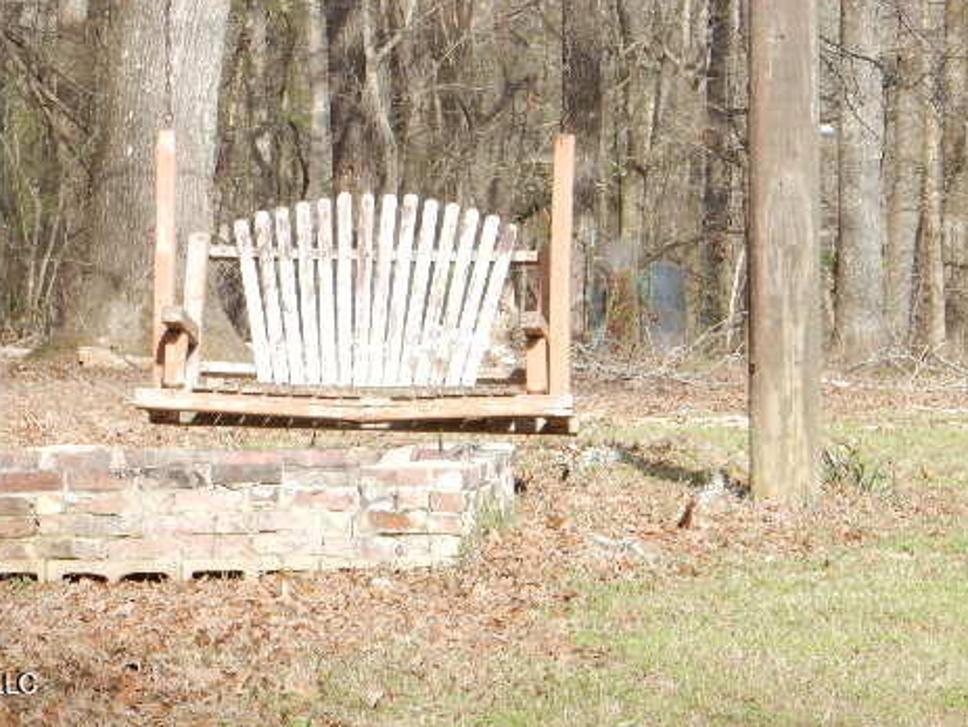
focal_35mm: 192
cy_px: 228
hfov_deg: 10.3
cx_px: 410
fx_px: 5373
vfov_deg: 7.7
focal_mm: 24.7
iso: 125
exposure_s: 1/200
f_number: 6
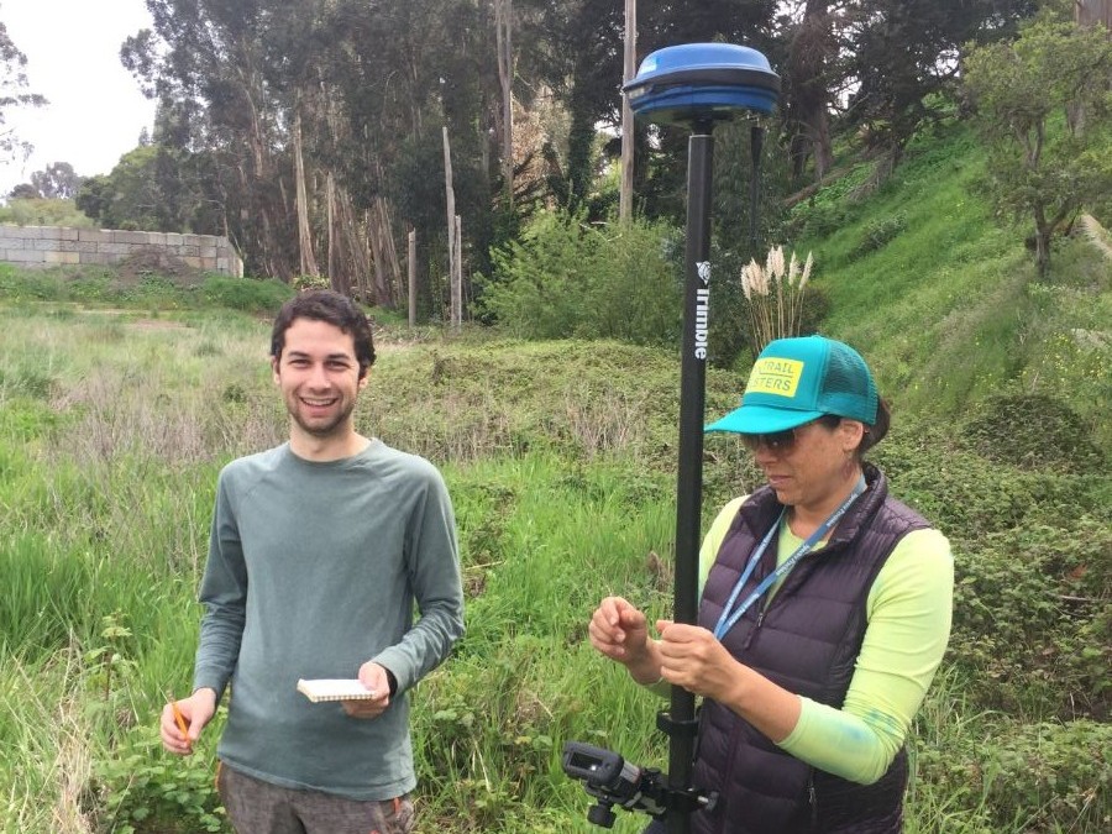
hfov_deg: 61.7
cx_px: 556
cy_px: 417
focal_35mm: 29
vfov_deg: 48.2
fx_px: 932
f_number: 2.2
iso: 32
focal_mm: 4.15
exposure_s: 1/628
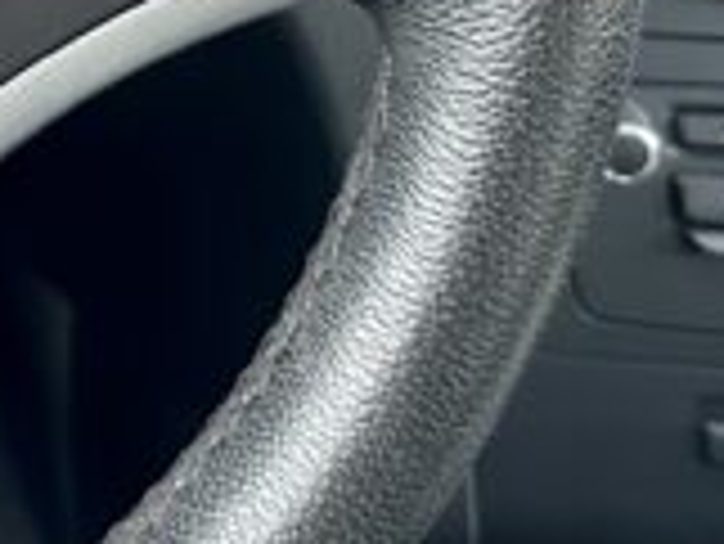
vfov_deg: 12.0
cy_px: -225
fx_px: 2491
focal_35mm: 119
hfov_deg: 14.7
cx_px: -544
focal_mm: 6.86
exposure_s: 1/60
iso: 320
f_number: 1.78
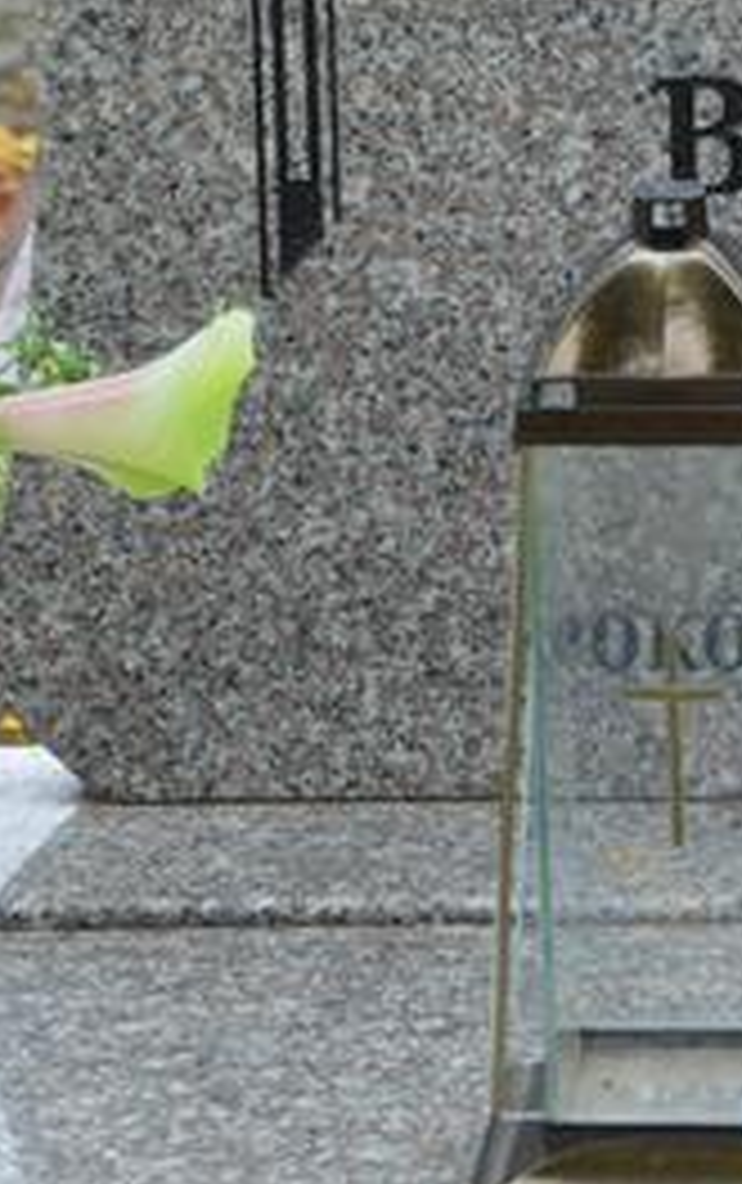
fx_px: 8389
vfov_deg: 8.1
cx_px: 850
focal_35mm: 260
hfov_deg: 5.0
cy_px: 293
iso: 360
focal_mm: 70
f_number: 5.6
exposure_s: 1/125
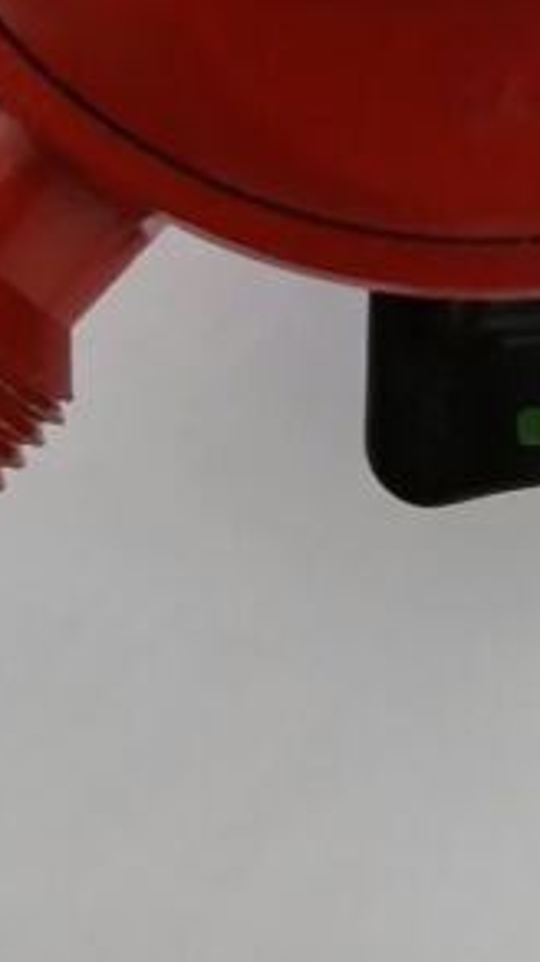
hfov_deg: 18.9
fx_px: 1580
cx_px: 543
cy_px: -56
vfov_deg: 30.7
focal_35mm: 62
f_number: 1.8
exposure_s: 1/20
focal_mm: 3.98
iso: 500
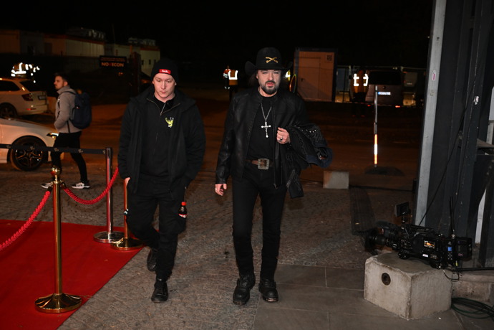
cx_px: 247
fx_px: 549
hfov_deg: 48.5
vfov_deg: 33.4
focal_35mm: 40
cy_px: 165
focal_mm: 40
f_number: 4.5
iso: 2500
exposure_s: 1/125
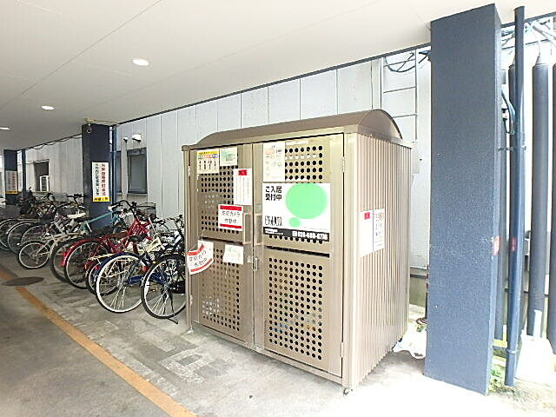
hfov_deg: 79.0
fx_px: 337
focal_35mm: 21
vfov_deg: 63.4
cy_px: 208
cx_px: 278
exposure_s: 1/30
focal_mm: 3.7
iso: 320
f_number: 3.5
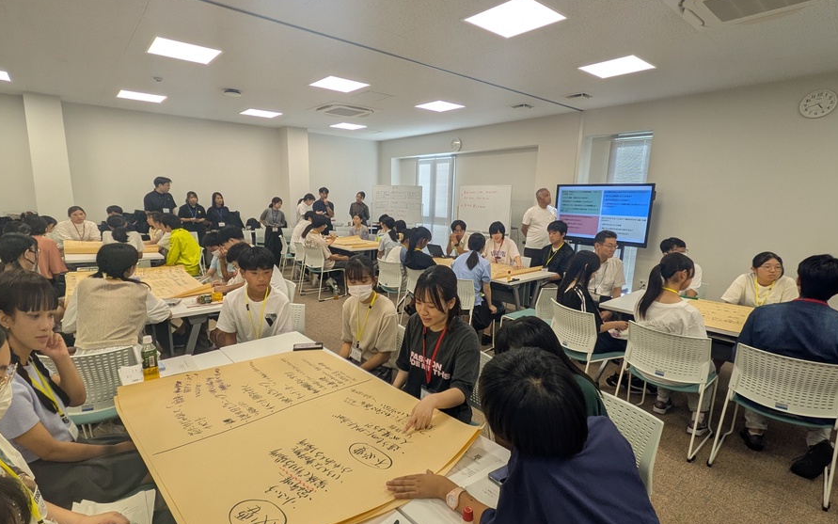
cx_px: 425
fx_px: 411
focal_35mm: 18
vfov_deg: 64.9
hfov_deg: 91.1
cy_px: 286
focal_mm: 1.83
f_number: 2.2
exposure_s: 1/158
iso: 40
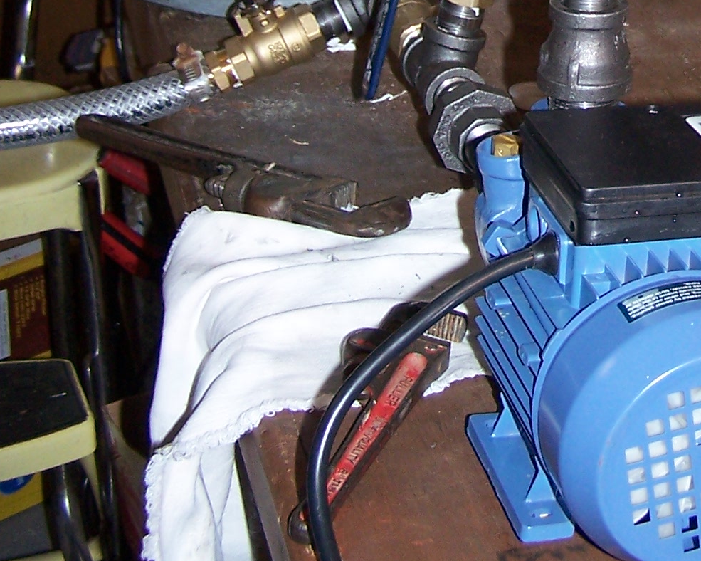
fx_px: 2012
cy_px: -88
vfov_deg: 15.4
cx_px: 654
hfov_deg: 19.3
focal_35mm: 97
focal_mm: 6.3
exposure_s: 1/60
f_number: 2.8
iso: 140
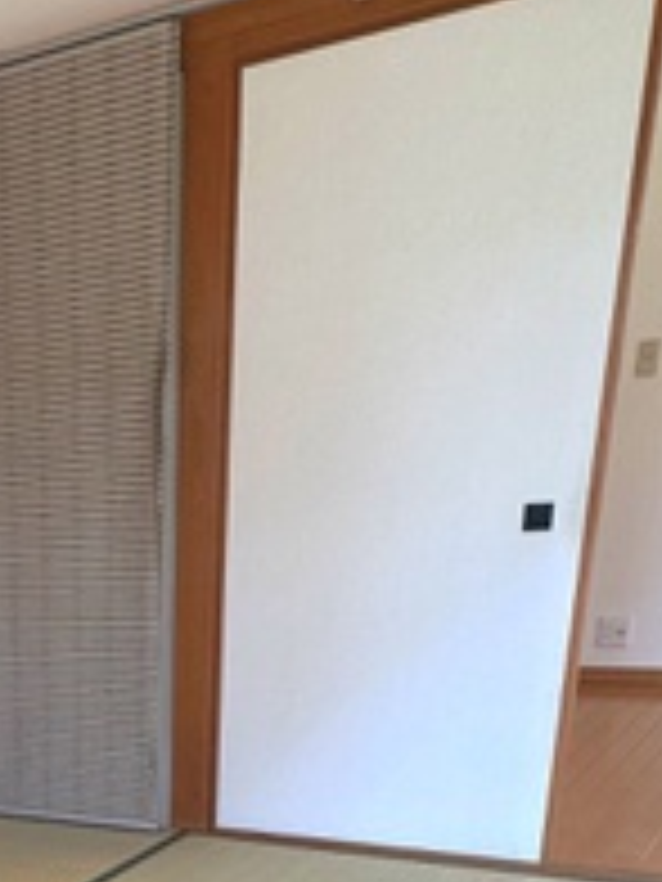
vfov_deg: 32.9
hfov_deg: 25.9
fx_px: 1275
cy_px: 994
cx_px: -137
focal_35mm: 50
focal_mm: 2.22
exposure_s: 1/100
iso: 100
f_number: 2.2
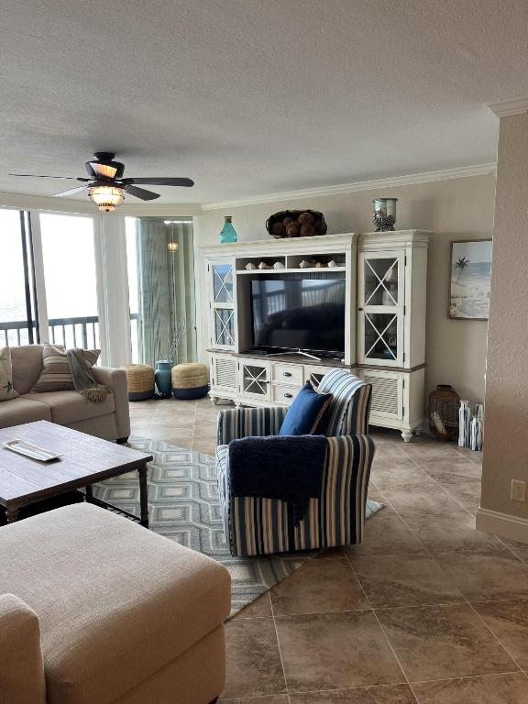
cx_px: 264
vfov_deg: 67.3
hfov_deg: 53.1
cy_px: 352
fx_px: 529
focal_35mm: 26
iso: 64
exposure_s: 1/60
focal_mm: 5.1
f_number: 1.6
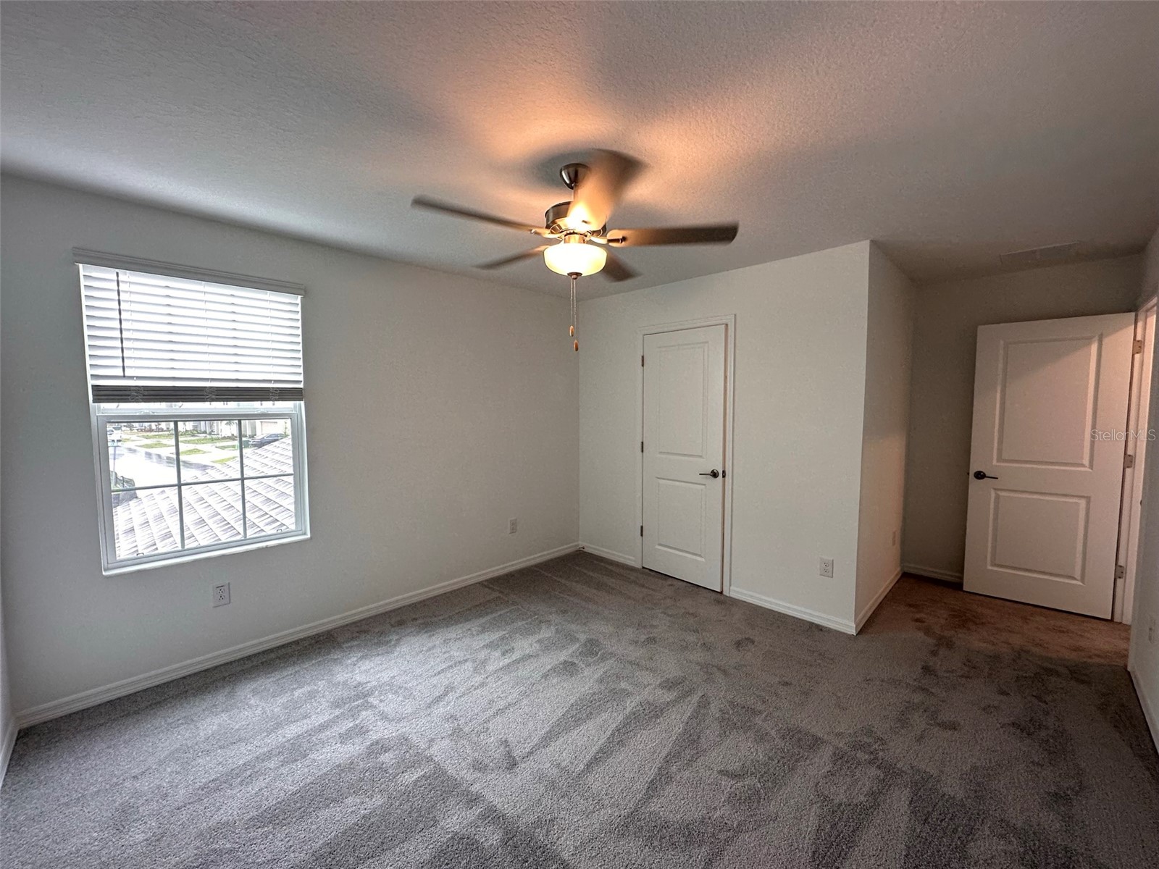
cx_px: 580
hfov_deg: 102.1
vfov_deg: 85.7
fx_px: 469
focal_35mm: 14
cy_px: 434
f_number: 2.2
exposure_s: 1/120
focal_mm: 2.22
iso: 160
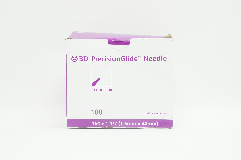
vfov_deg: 20.6
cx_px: 120
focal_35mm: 66
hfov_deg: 30.5
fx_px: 441
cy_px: 80
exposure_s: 1/15
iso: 400
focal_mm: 44
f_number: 10
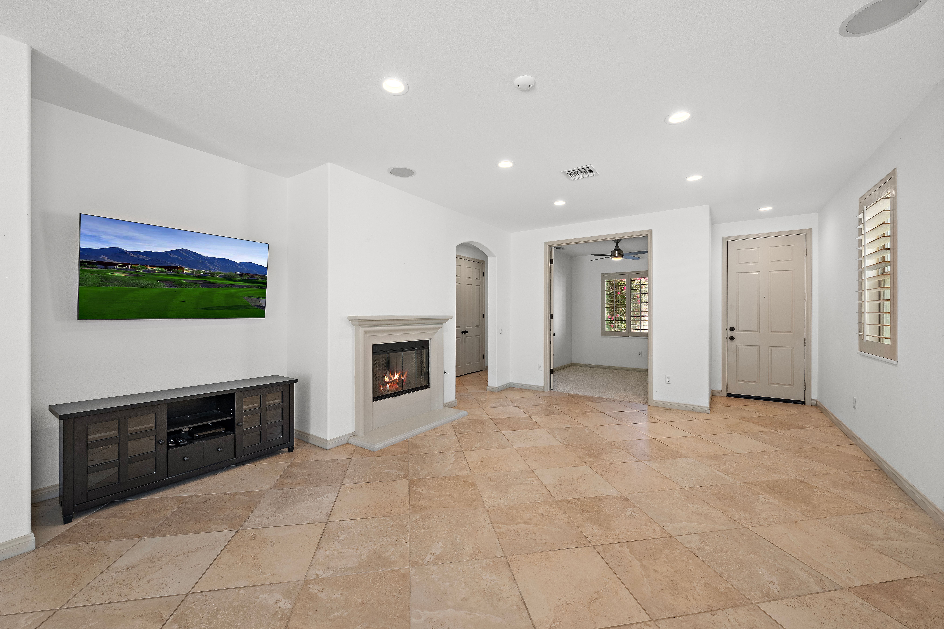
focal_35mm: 14
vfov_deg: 81.2
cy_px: 314
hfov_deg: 104.3
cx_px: 472
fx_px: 367
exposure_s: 1/5
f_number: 8
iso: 320
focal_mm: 14
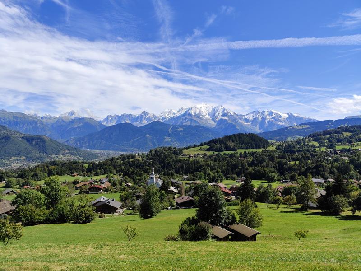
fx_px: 240
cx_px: 180
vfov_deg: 58.9
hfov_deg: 73.9
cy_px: 136
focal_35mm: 23
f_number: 1.65
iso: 50
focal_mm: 6.19
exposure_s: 1/1190
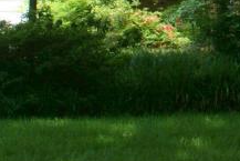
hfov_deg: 8.5
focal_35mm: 238
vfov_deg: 5.6
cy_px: -166
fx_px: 1588
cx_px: 298
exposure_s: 1/125
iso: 100
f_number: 8
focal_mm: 30
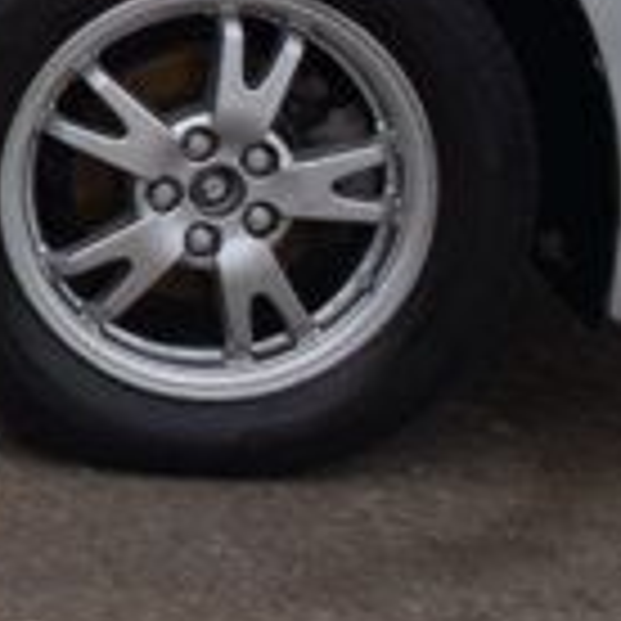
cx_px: -1220
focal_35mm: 189
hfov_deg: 8.0
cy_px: -410
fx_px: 3836
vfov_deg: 8.9
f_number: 3.8
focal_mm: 20
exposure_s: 1/400
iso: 200
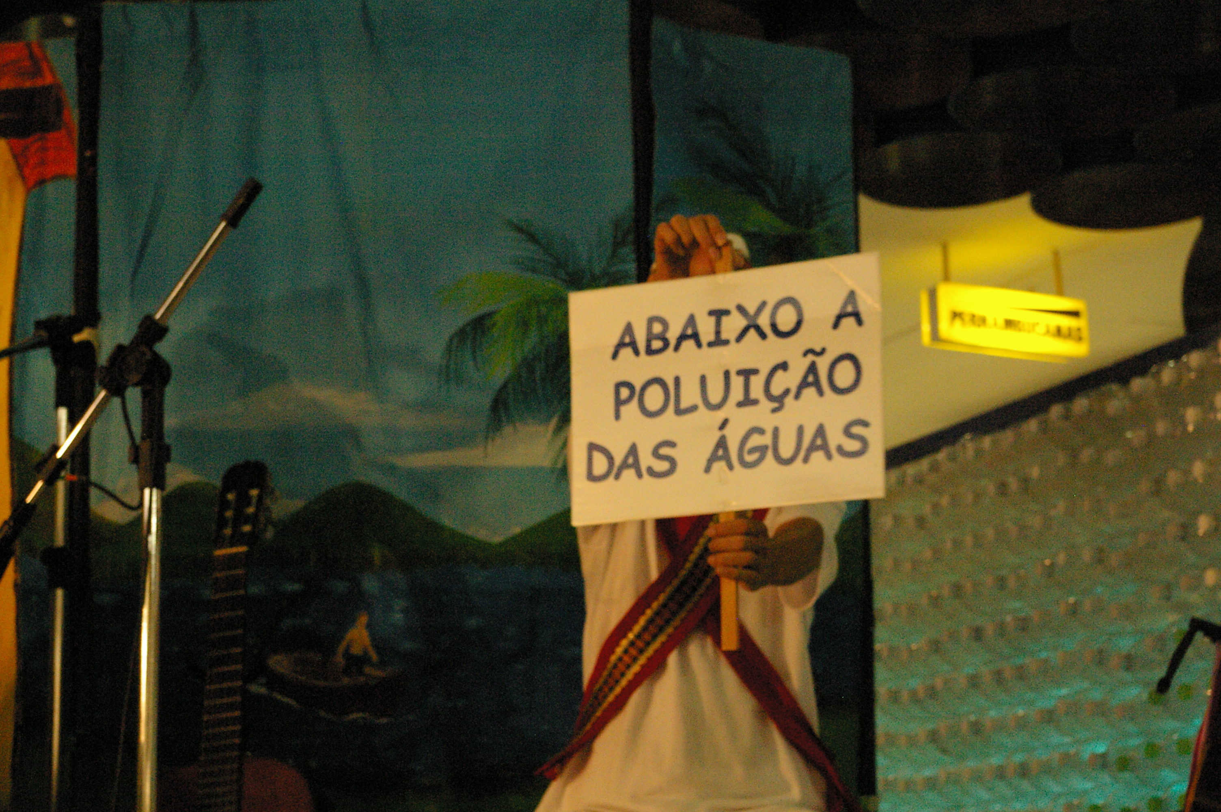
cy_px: 406
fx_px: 2796
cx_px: 610
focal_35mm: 82
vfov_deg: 16.5
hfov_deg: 24.6
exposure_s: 1/60
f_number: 8
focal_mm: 55
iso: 3200
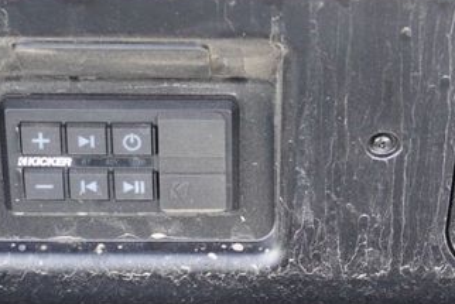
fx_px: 1328
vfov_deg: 13.0
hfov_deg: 19.4
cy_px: 238
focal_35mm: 105
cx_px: 302
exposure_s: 1/160
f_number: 4
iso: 1000
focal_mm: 22
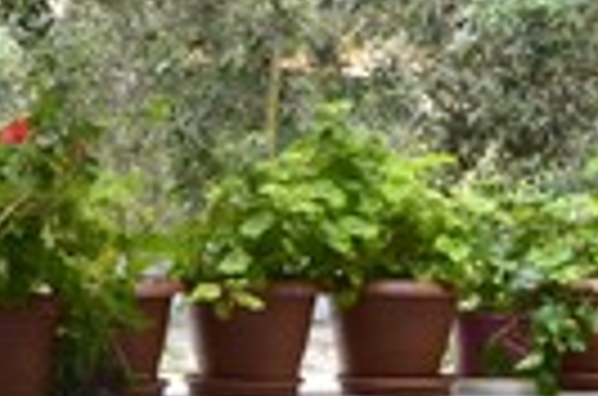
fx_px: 2386
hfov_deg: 14.1
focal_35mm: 144
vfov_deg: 9.3
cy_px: 508
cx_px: 40
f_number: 8
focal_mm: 18
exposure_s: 1/200
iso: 1000
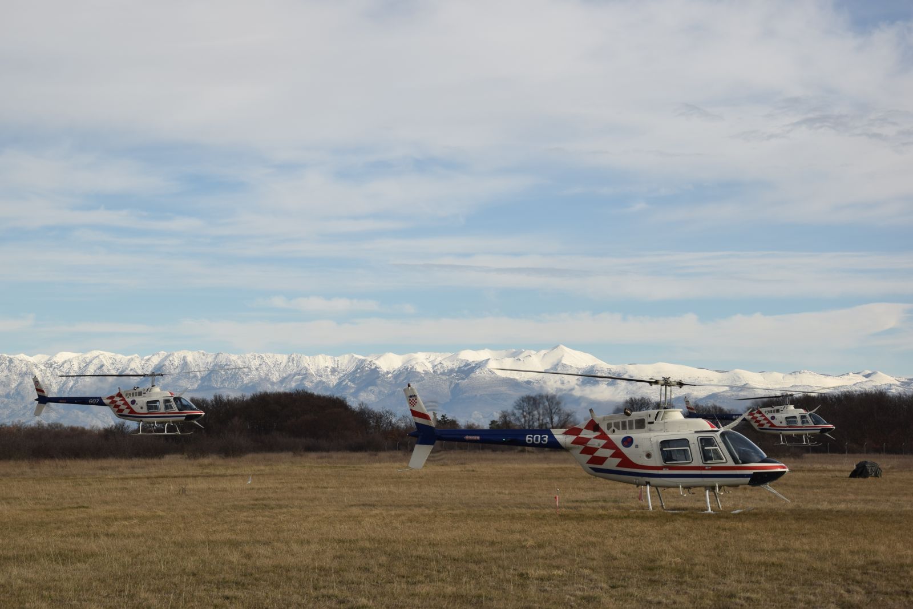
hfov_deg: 26.0
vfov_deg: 17.5
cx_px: 456
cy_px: 304
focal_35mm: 78
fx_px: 1978
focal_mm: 52
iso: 100
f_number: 9
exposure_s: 1/320
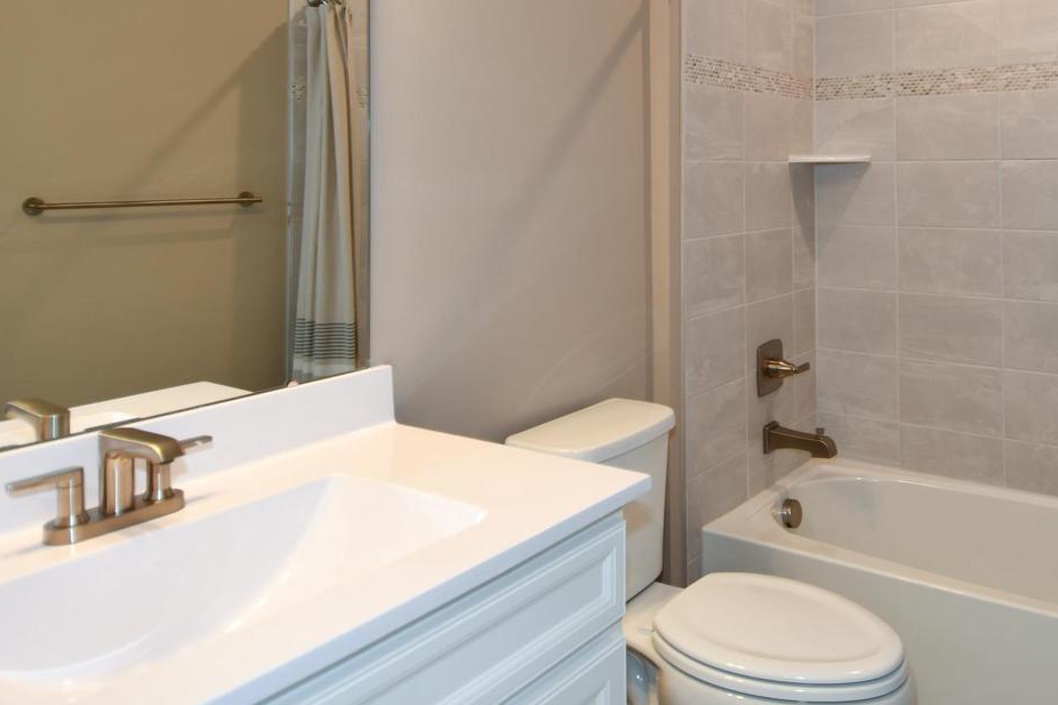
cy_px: 184
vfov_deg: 44.9
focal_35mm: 28
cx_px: 626
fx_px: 823
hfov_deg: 65.0
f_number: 4
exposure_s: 1/60
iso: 200
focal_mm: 12
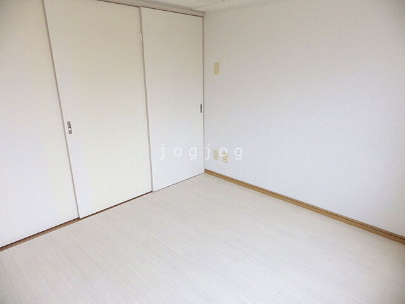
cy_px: 152
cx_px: 202
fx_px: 257
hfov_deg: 76.4
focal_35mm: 22
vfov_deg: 61.1
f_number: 3.1
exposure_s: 1/250
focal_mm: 4
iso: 100
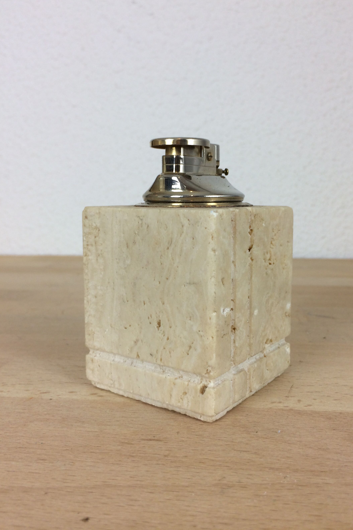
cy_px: 258
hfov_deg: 42.2
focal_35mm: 31
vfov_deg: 60.3
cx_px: 202
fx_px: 456
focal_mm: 4.15
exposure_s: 1/50
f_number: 2.2
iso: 50
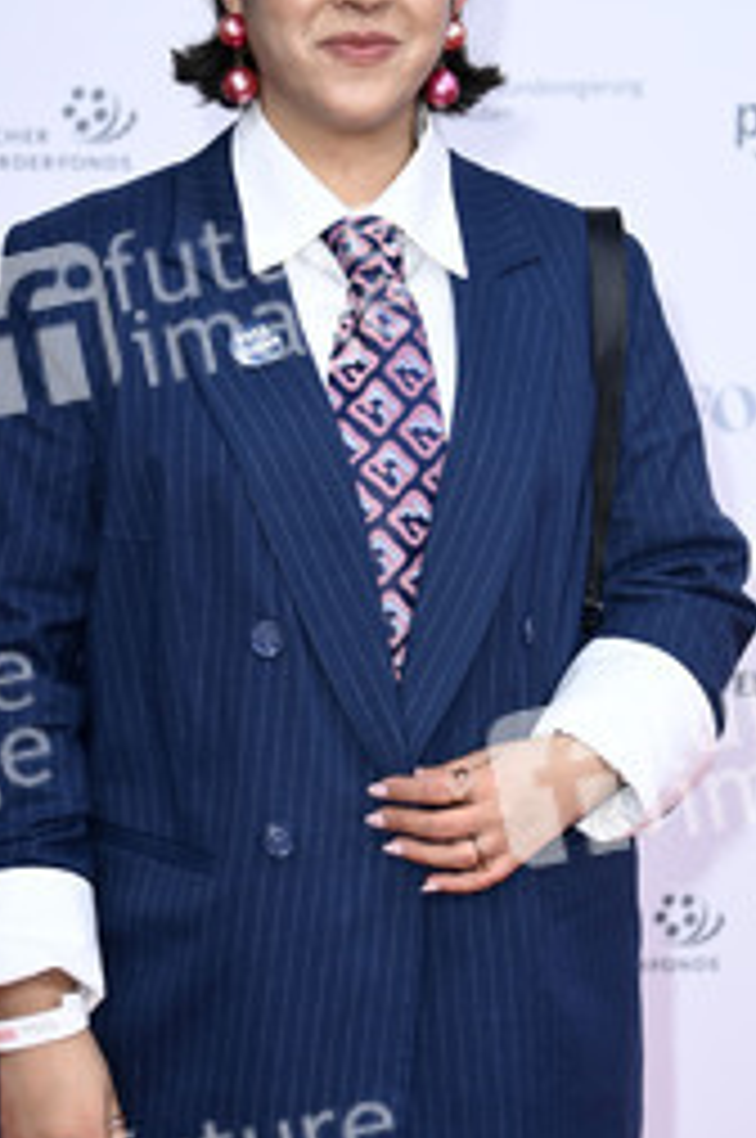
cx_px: 310
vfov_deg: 13.3
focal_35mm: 155
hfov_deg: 8.8
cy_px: 535
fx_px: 4896
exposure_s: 1/250
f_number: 5.3
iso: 800
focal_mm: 98
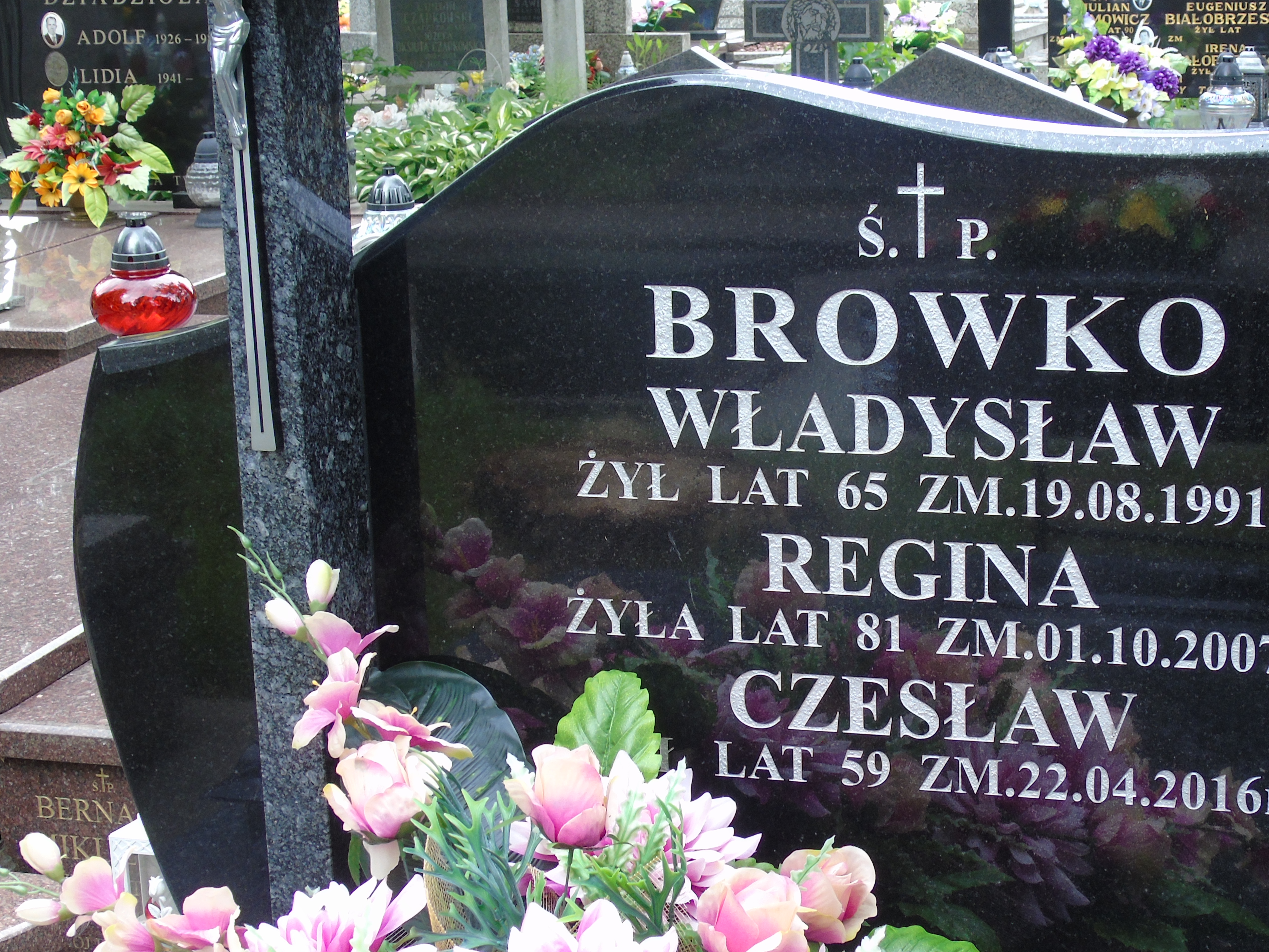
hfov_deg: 26.6
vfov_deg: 20.1
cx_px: 824
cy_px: 578
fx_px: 2676
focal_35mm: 73
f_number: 4.3
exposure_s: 1/40
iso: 80
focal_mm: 9.6
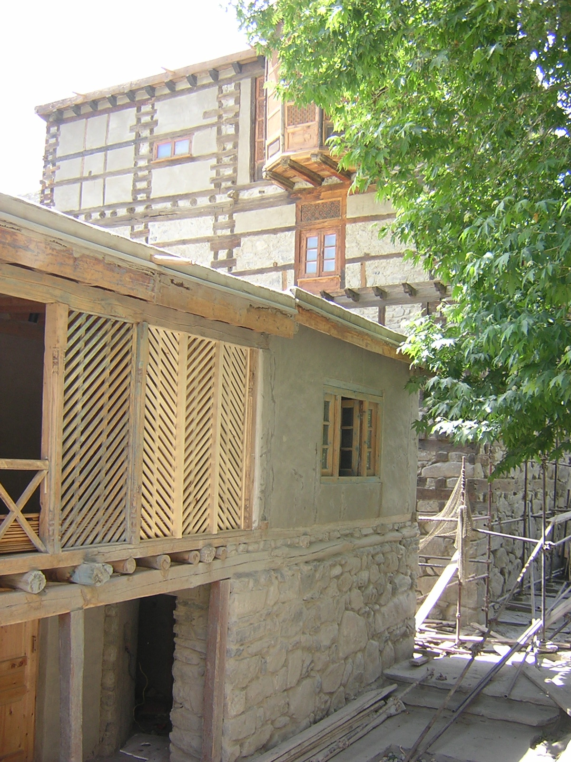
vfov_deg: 51.4
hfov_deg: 39.7
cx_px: 286
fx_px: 792
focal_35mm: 36
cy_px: 381
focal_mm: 4.7
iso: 100
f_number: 2.6
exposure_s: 1/145
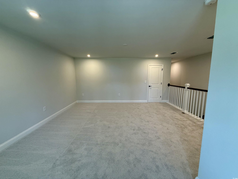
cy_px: 90
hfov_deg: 102.1
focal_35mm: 14
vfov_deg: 85.7
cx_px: 119
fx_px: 96
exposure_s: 1/120
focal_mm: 2.22
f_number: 2.2
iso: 125
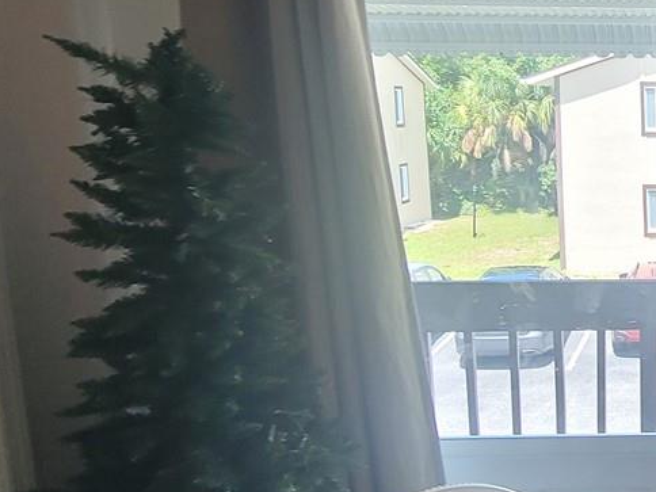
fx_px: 815
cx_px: 777
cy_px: 233
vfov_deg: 33.6
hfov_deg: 35.2
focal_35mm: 43
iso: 80
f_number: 2.2
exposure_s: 1/60
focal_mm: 2.2
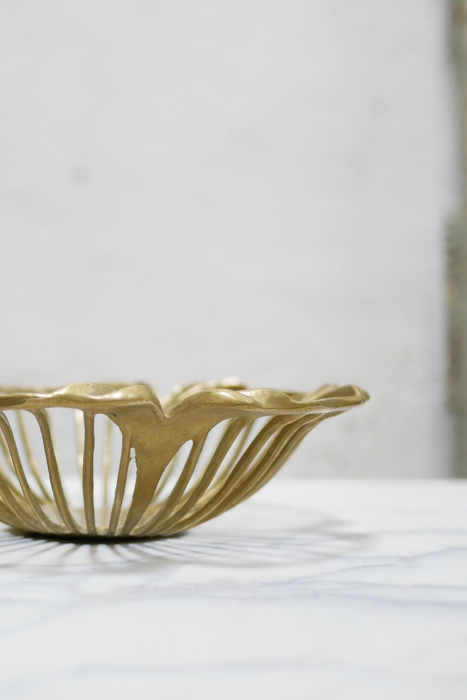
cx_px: 64
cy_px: 352
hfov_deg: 23.7
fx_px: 1090
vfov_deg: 35.6
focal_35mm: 56
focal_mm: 20
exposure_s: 1/60
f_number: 1.7
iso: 800
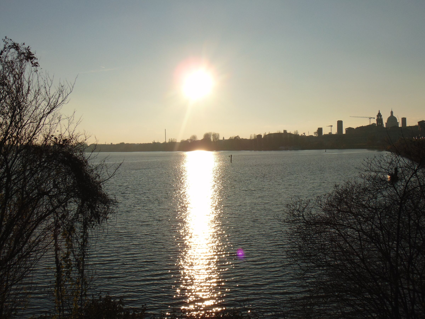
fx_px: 479
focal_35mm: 39
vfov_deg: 36.8
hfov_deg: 47.9
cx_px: 212
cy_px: 160
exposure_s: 1/800
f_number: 8.5
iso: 80
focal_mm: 6.9
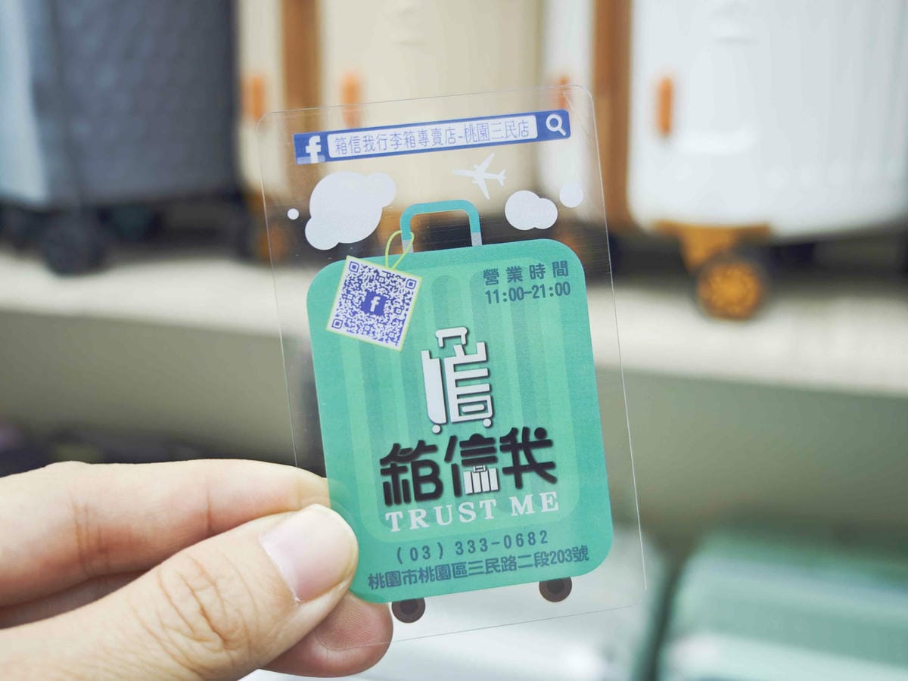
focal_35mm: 32
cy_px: 340
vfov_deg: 44.2
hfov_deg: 56.8
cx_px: 454
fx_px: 839
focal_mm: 8.72
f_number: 2
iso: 303
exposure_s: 1/120
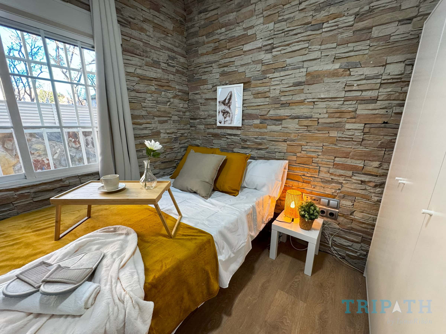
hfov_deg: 102.1
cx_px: 223
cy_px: 167
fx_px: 180
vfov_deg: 85.7
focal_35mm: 14
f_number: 2.2
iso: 200
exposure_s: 1/100
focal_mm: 2.22
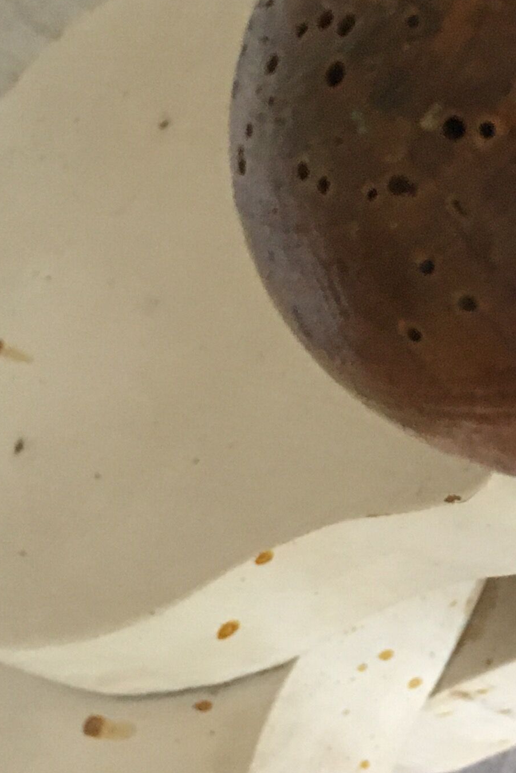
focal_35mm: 90
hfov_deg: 14.3
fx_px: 1934
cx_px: 746
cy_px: 436
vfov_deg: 22.6
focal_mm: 4.15
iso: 400
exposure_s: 1/17
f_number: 2.2
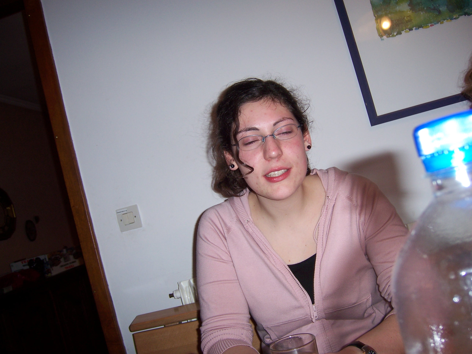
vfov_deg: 39.7
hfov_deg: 51.4
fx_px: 491
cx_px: 236
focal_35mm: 36
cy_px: 177
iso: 80
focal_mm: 6.2
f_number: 2.8
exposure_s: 1/60
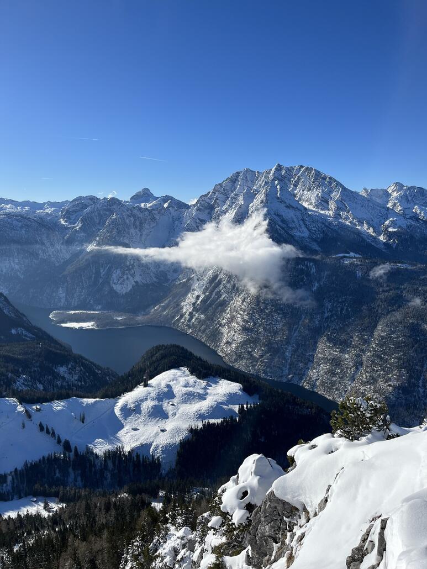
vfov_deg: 67.3
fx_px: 427
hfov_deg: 53.1
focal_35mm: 26
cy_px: 284
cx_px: 214
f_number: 1.6
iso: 50
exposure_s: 1/5848
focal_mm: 5.1
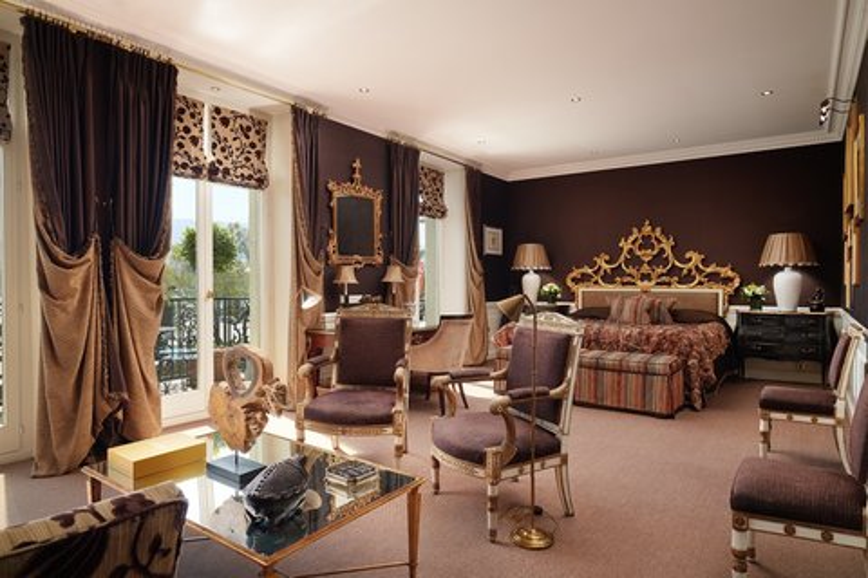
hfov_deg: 81.2
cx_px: 434
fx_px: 506
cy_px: 289
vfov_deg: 59.5
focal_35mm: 21
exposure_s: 1/250
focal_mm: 21
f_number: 16
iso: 250
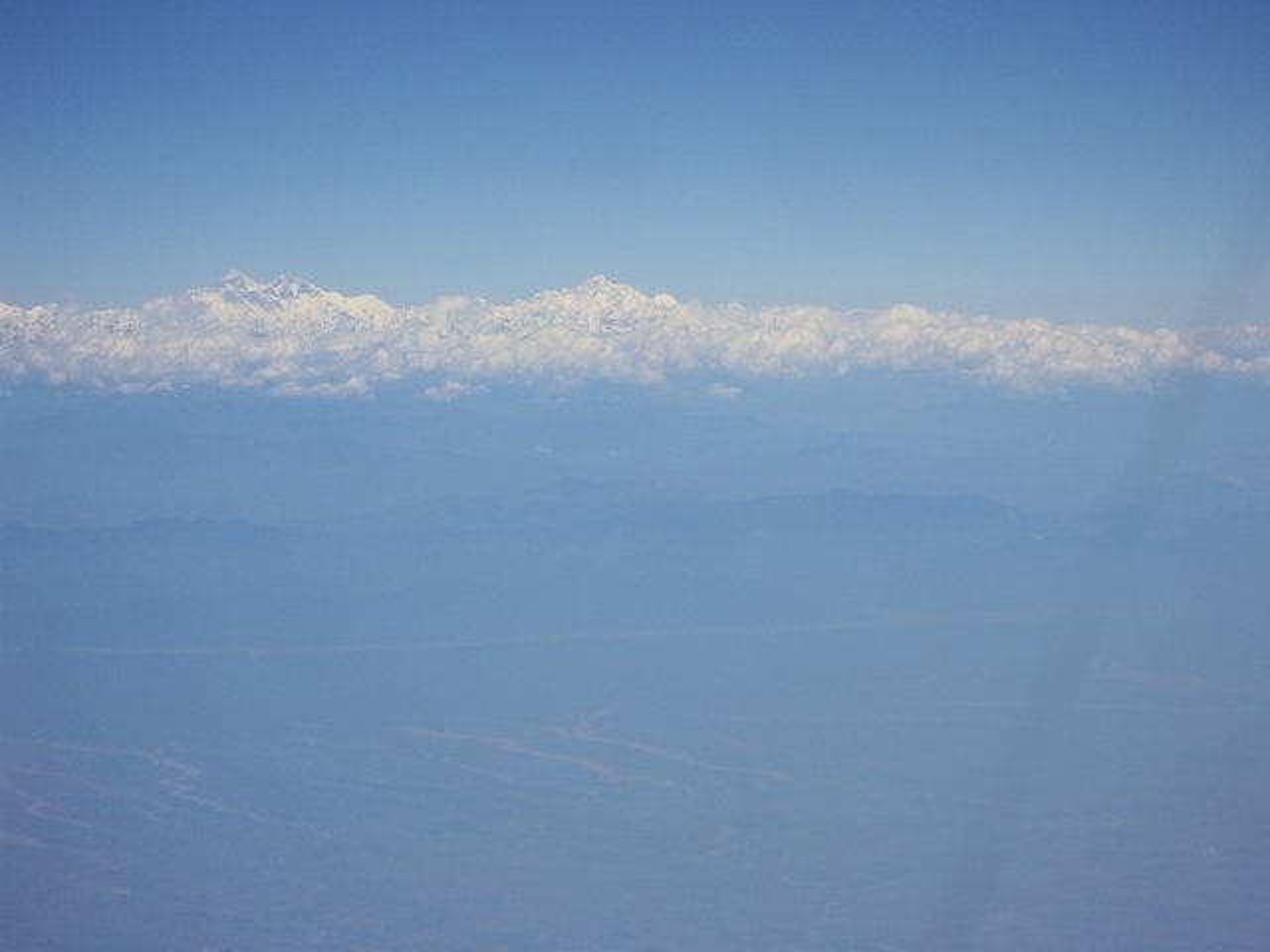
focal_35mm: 114
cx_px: 635
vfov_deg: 13.0
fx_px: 4182
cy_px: 476
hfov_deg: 17.3
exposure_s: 1/160
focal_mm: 18.6
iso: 50
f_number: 8.3
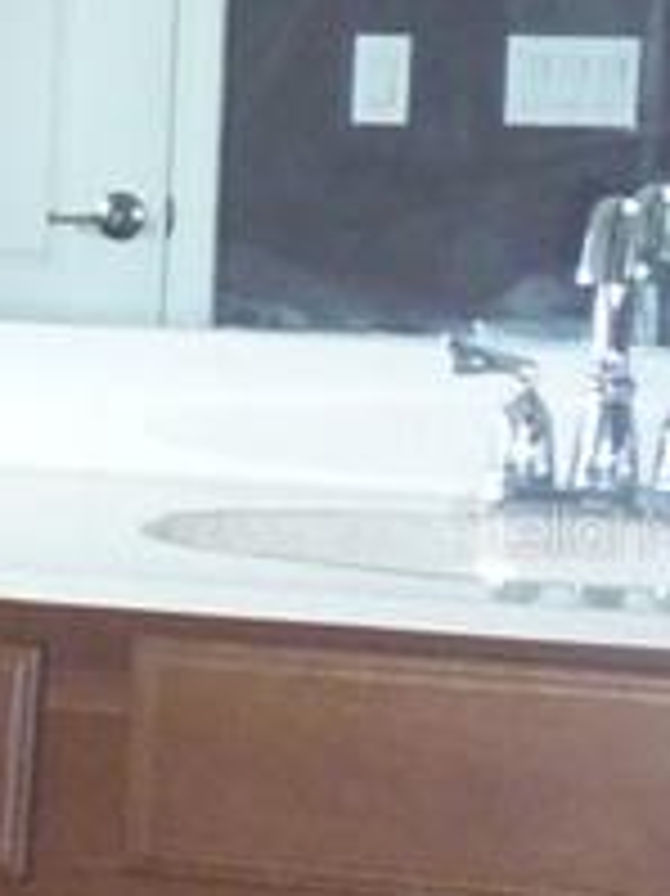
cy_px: 527
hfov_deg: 7.6
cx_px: -1250
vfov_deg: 11.3
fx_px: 4521
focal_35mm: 175
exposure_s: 1/30
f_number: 3.3
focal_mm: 5.2
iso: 400
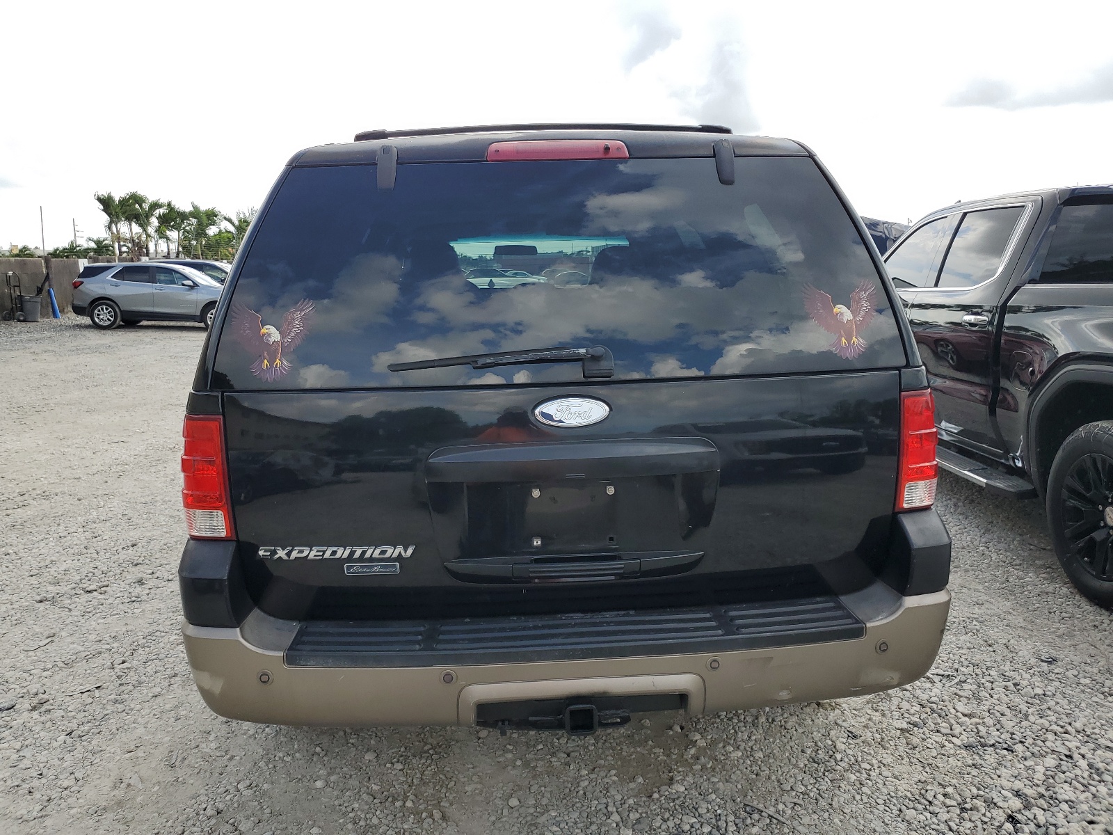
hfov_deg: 67.3
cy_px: 418
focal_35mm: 26
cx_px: 556
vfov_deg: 53.1
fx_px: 836
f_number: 1.5
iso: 50
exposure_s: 1/1667
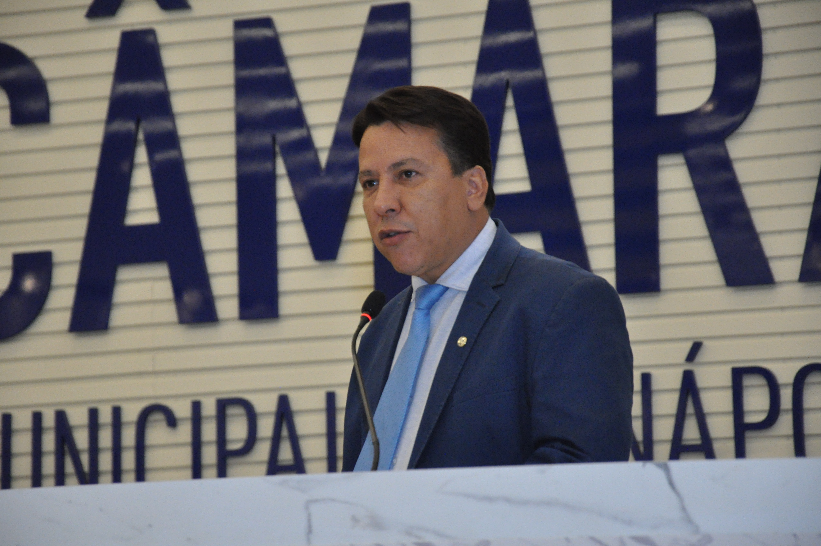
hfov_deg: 13.1
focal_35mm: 158
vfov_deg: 8.7
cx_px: 410
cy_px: 273
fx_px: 3587
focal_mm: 105
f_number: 5.6
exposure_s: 1/100
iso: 2500
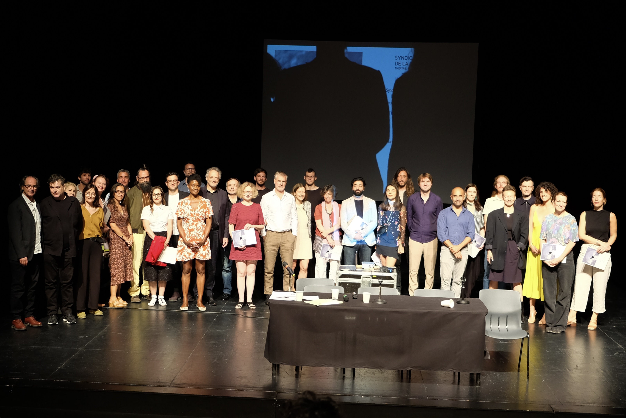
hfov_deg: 54.4
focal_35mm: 35
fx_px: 609
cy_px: 209
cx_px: 313
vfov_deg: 37.9
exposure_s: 1/30
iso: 800
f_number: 3.2
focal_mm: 23.3
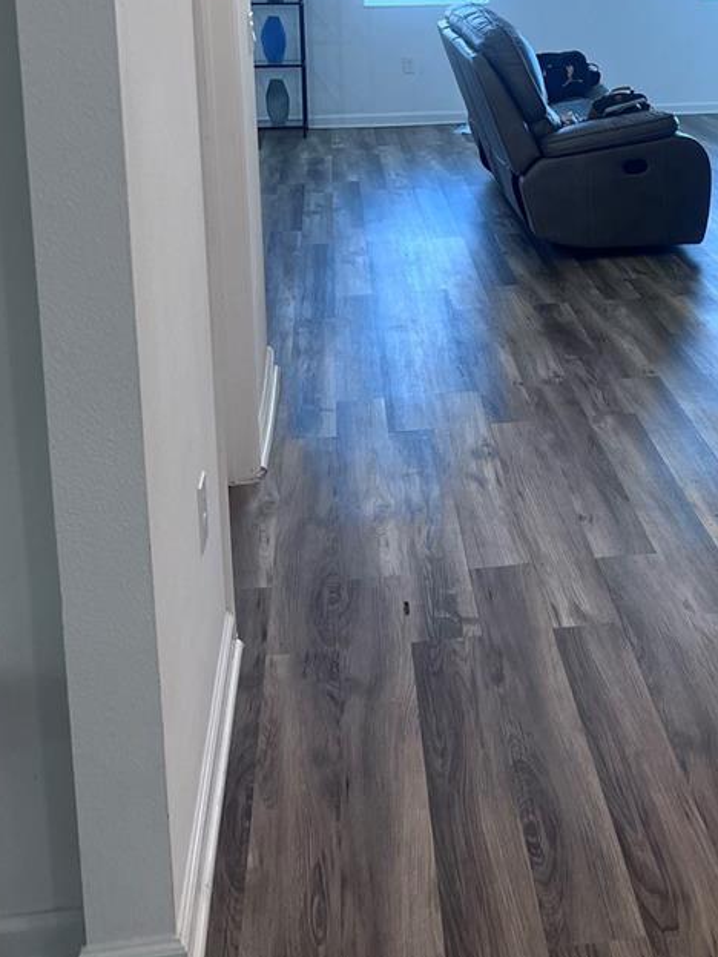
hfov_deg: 28.5
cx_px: 575
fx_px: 1383
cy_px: 121
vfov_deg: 36.2
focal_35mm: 50
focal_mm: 5.7
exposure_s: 1/120
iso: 125
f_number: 1.5
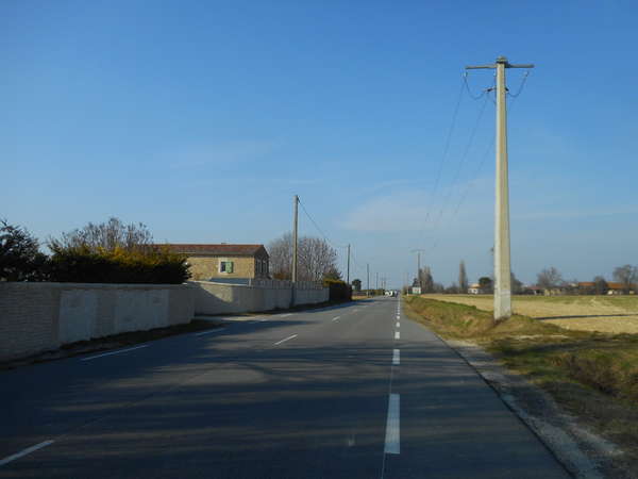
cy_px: 240
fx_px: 534
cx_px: 319
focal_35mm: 29
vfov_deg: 48.2
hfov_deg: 61.7
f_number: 4
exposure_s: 1/1000
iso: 80
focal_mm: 5.2
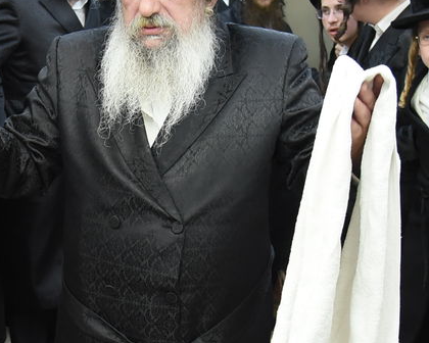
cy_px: 233
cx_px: 82
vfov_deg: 20.3
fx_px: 952
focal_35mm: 75
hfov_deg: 24.9
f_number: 5
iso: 2500
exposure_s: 1/160
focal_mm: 24
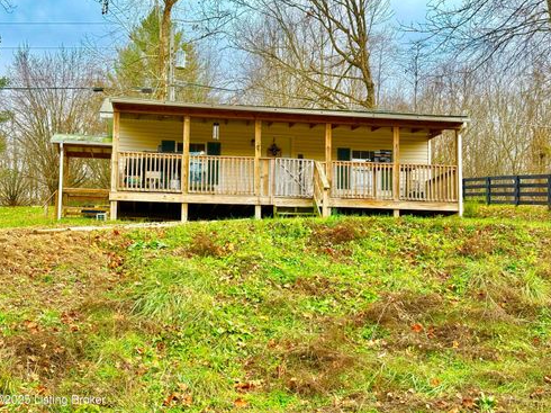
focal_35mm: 49
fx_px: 780
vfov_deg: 29.7
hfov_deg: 38.9
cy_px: 208
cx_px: 276
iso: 80
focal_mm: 6.76
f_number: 1.78
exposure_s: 1/1264
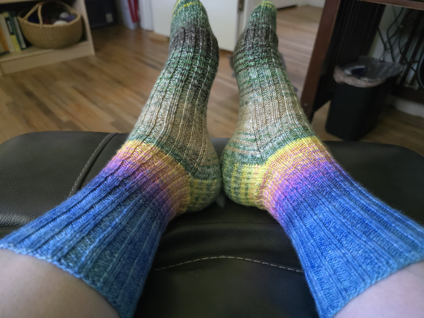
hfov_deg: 73.9
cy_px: 159
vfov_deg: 58.9
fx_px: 282
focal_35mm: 23
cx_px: 212
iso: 1250
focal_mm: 6.3
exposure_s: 1/24
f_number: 1.7
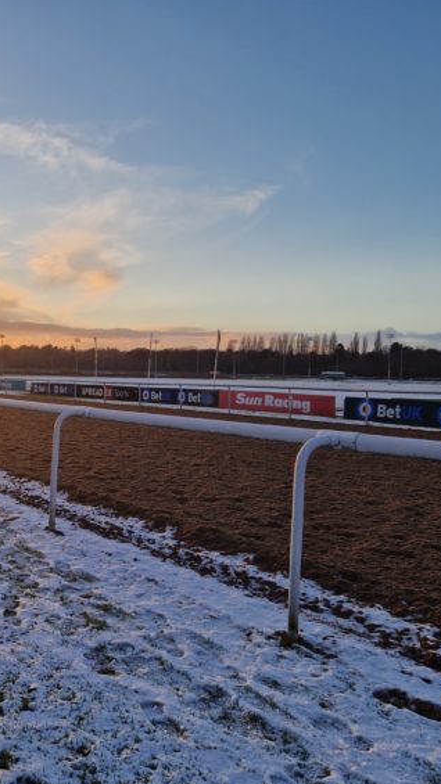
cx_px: 107
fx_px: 707
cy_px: 395
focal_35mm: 34
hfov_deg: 33.9
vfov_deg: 58.0
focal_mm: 5.4
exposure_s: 1/602
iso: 50
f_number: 1.8
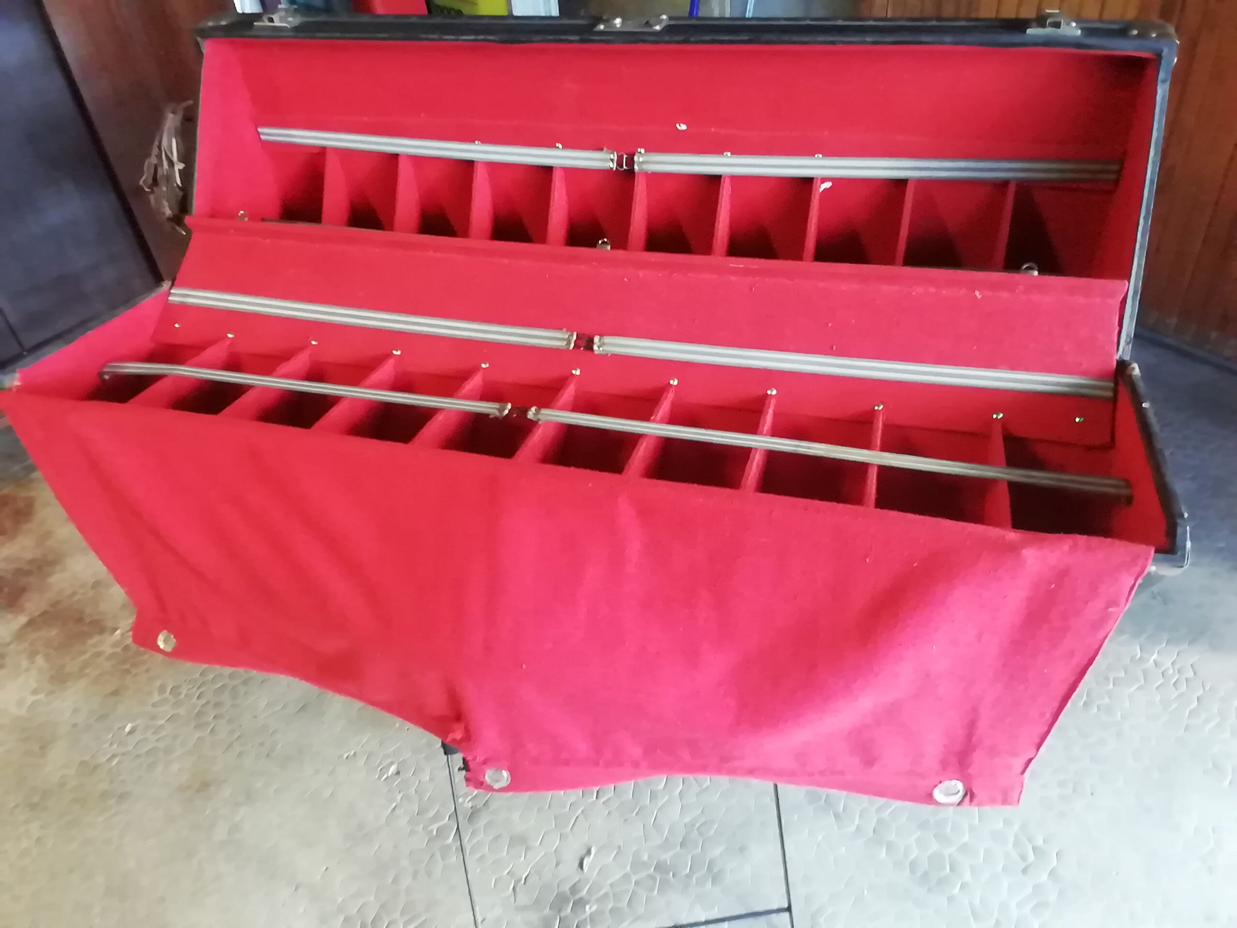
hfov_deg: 65.3
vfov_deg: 51.4
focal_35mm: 27
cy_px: 464
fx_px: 965
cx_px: 618
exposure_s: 1/25
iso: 500
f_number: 2.4
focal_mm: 2.25
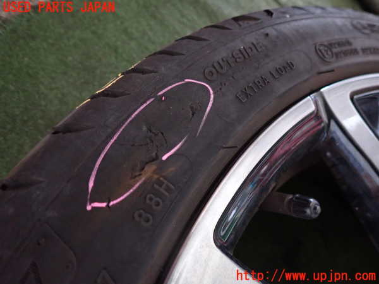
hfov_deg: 69.4
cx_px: 190
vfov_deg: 54.9
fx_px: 274
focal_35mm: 25
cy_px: 142
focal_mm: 4.5
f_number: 2
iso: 640
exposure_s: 1/30
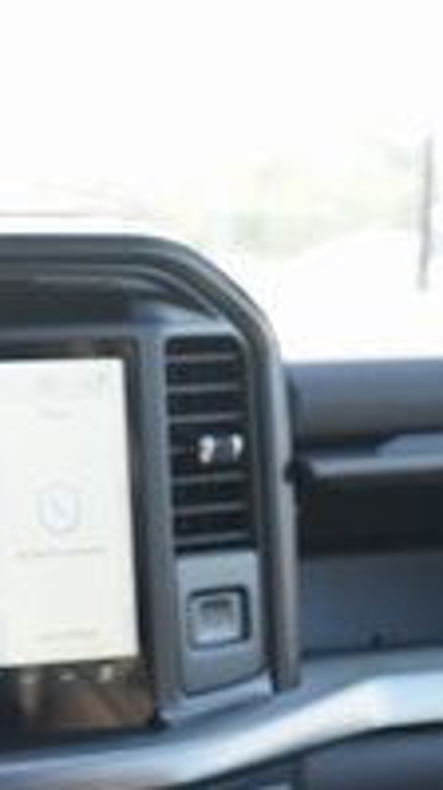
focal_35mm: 114
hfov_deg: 9.5
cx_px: -605
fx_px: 2389
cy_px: 705
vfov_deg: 18.5
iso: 160
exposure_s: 1/60
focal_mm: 34
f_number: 4
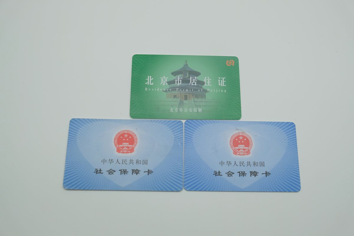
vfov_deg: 33.4
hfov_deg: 48.5
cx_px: 177
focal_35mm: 40
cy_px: 118
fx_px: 393
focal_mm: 26.5
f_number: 4
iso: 400
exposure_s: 1/320
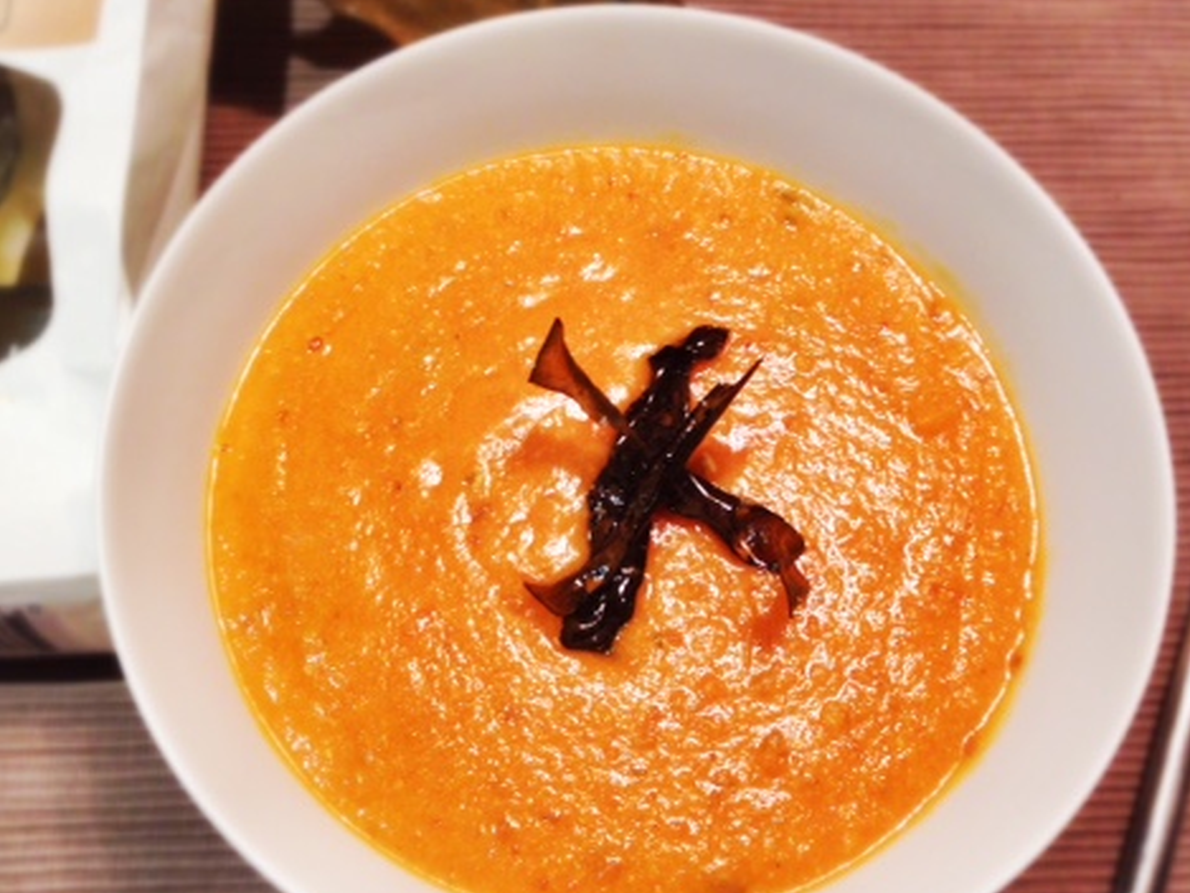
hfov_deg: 42.1
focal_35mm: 45
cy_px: 444
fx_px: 1547
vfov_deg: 32.2
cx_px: 604
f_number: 2.4
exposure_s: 1/20
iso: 80
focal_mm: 4.12
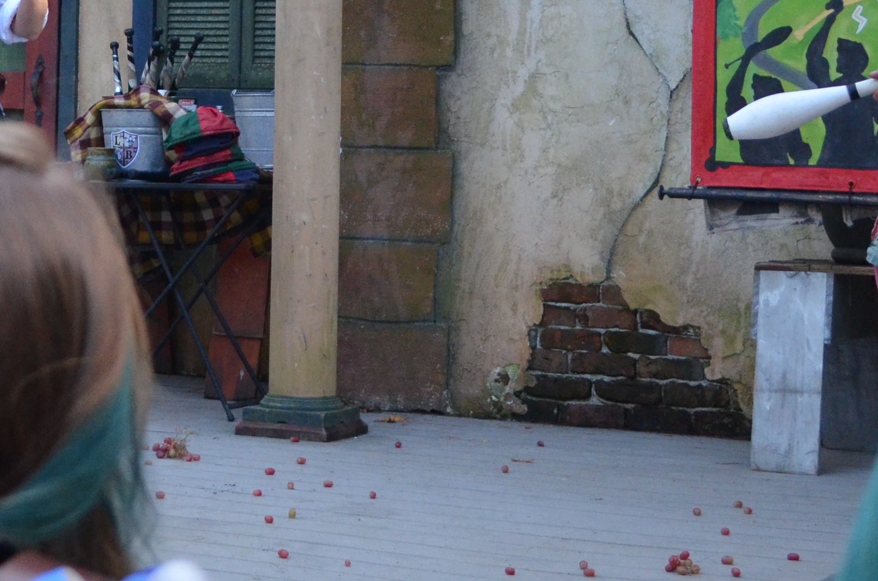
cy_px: -180
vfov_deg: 13.3
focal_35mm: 99
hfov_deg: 20.4
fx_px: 2410
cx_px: 163
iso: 1600
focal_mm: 24
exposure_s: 1/500
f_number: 4
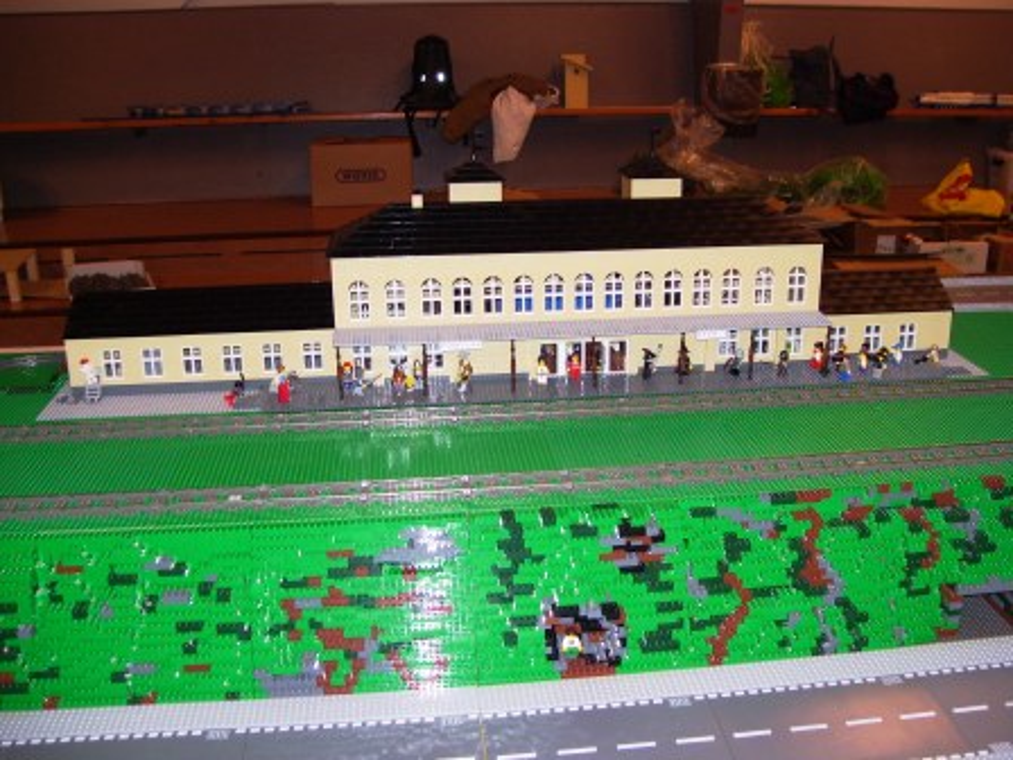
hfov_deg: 51.4
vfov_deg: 39.7
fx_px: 1054
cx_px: 506
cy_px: 380
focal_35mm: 36
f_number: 2.7
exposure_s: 1/60
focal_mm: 6
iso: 80
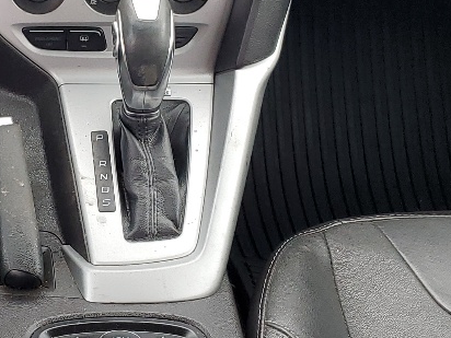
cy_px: 137
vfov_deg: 14.6
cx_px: 96
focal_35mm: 101
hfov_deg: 19.3
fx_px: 1316
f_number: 1.5
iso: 50
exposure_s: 1/147
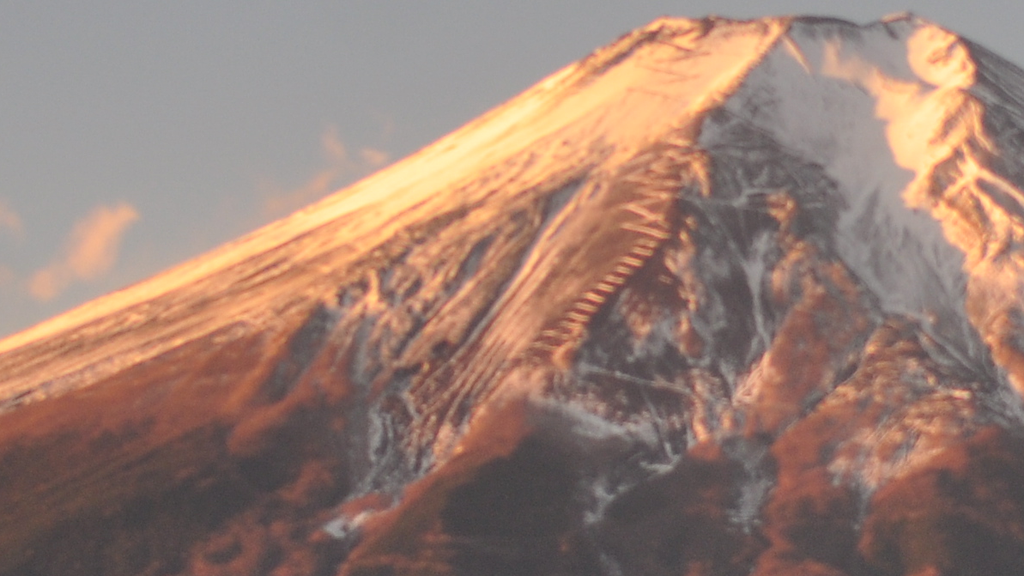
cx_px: 922
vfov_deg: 6.0
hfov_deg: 10.6
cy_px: 268
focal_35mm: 203
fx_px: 5512
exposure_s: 1/60
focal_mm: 36
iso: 200
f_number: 4
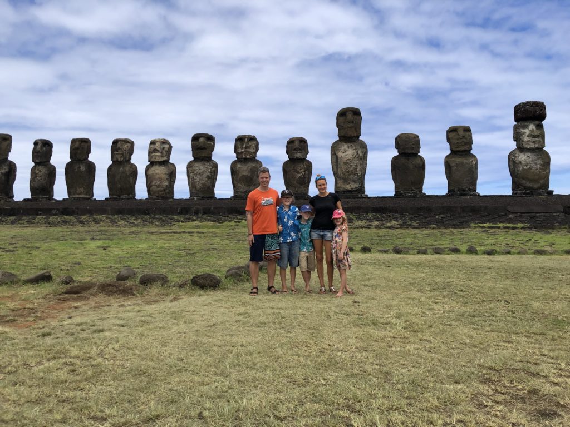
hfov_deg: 63.4
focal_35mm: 28
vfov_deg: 49.7
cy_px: 214
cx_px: 285
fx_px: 461
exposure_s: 1/3690
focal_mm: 4
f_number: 1.8
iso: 20
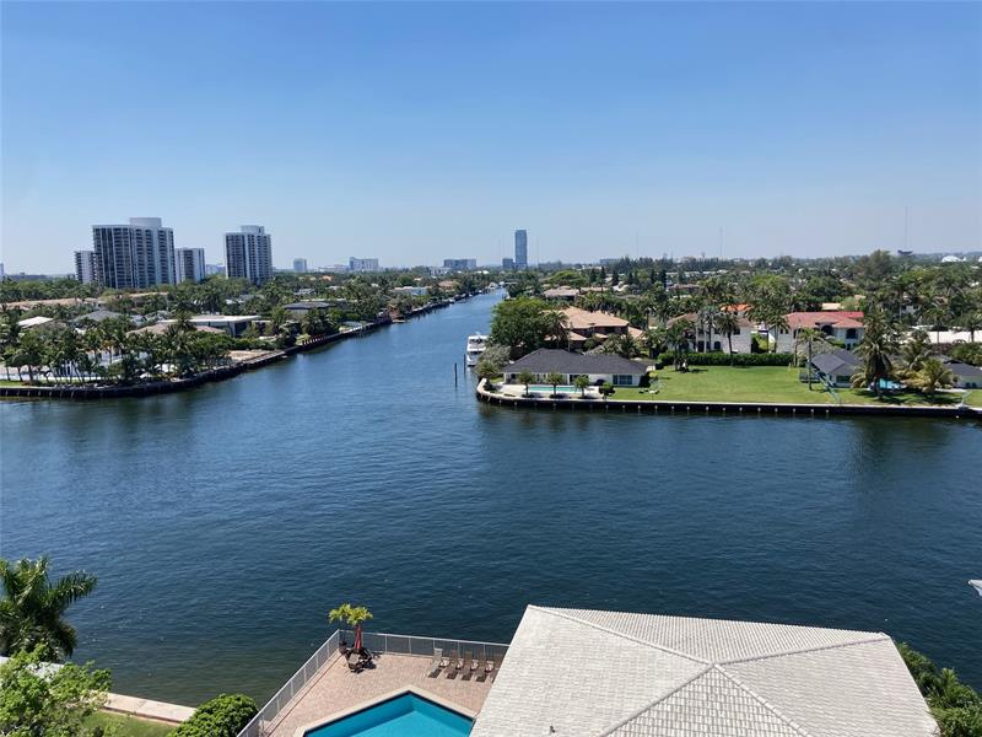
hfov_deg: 63.4
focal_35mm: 28
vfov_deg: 49.7
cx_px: 491
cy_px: 368
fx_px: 794
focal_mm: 3.99
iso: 20
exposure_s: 1/2558
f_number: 1.8
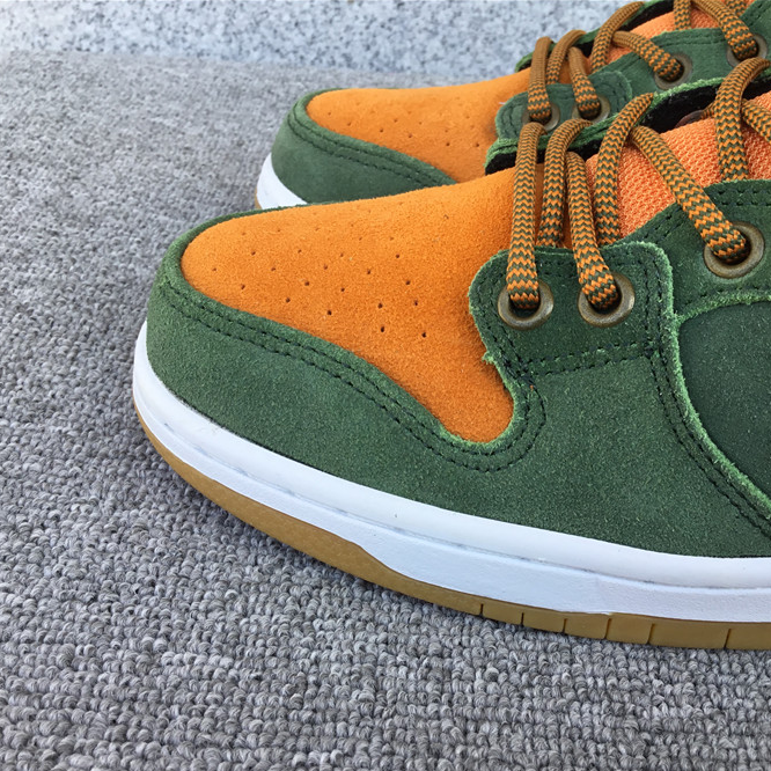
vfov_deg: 44.9
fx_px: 932
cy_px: 390
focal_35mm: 37
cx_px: 445
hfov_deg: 44.8
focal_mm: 3.3
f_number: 2.4
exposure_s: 1/174
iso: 25
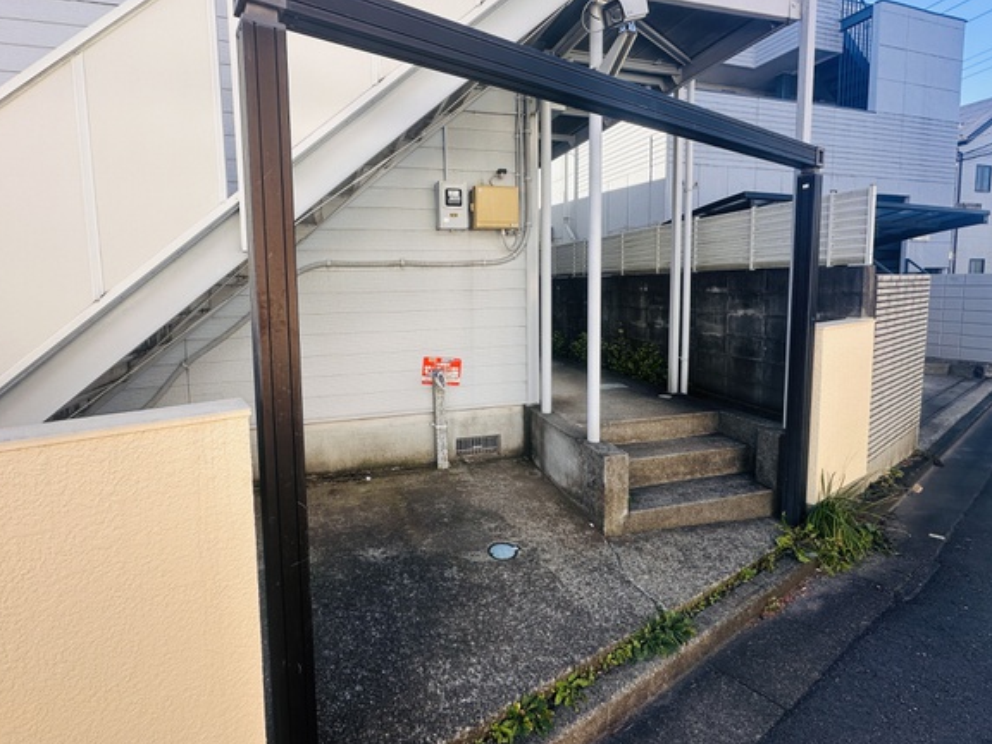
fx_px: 487
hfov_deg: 90.9
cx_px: 467
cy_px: 328
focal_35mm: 17
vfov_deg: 74.4
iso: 40
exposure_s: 1/409
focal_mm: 2.22
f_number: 2.2
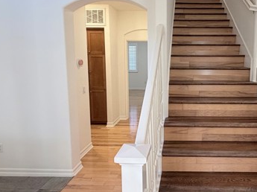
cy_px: 81
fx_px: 193
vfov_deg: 52.8
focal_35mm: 26
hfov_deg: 64.8
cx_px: 180
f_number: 2.2
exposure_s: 1/120
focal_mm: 2.22
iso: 250
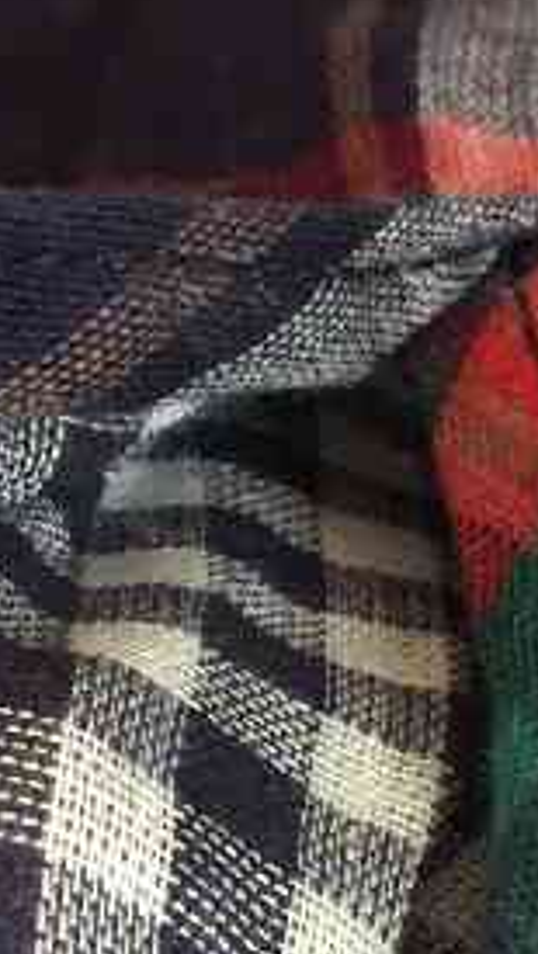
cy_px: 564
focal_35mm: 153
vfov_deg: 14.0
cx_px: 139
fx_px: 3874
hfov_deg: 7.9
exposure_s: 1/17
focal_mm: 4.15
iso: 100
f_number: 2.2
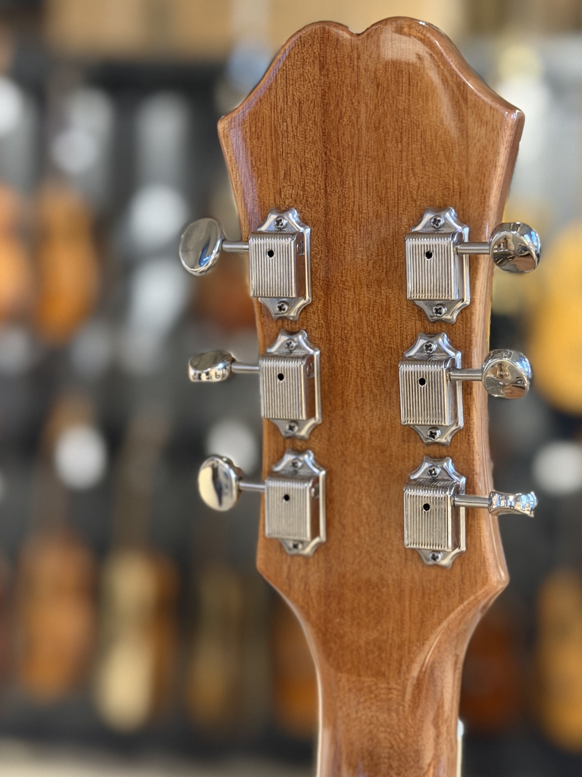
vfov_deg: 28.6
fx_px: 1525
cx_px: 341
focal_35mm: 68
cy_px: 361
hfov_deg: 21.6
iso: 500
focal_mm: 6.76
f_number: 1.78
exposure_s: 1/33
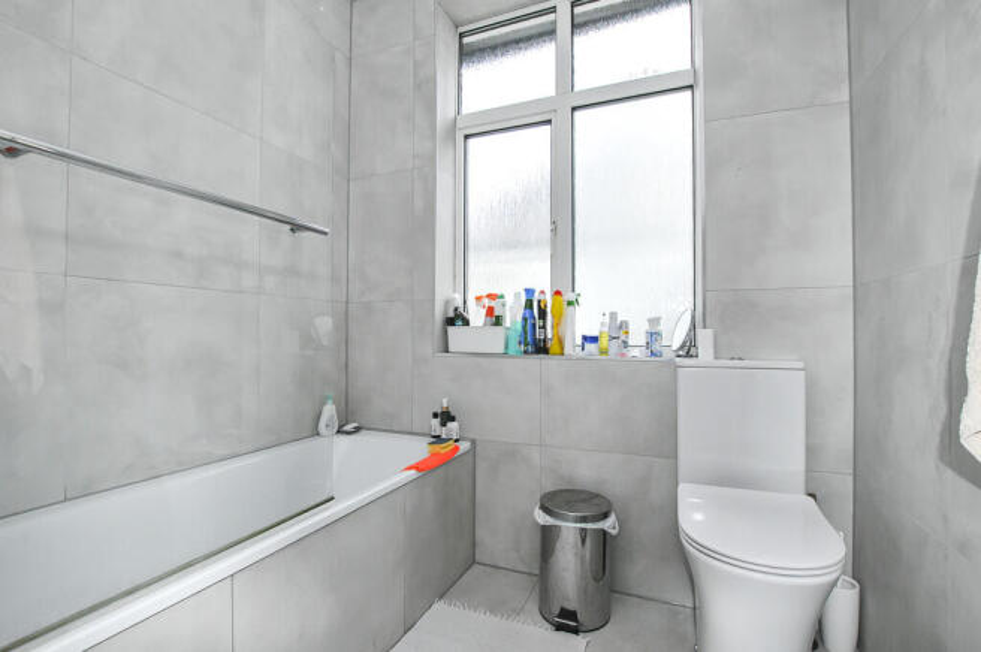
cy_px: 326
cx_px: 490
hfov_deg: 100.4
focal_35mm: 15
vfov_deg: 77.2
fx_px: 408
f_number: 11
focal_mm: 10
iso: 400
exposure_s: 1/25
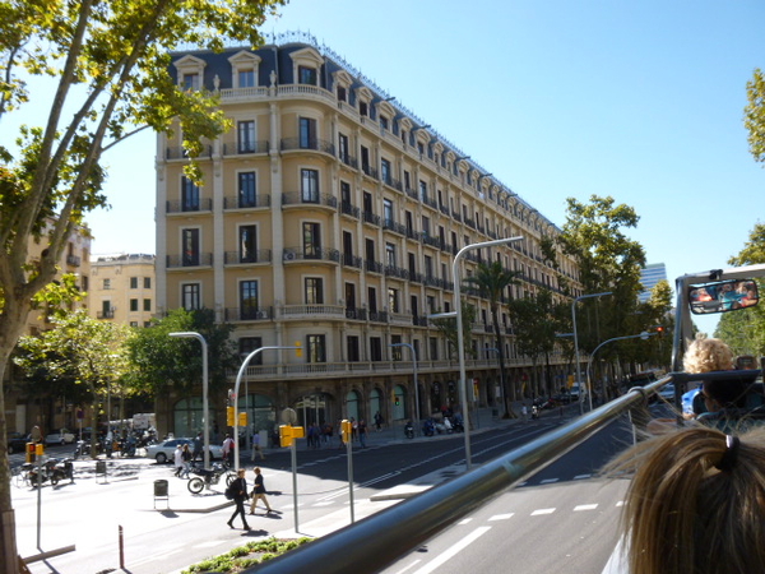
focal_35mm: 29
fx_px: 641
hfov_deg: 61.7
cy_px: 287
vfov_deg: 48.2
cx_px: 382
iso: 100
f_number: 3.3
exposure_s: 1/400
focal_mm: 5.2
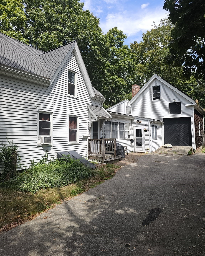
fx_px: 182
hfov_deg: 58.8
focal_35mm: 24
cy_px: 126
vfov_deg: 70.3
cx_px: 102
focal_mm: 6.3
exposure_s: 1/388
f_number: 1.7
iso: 10
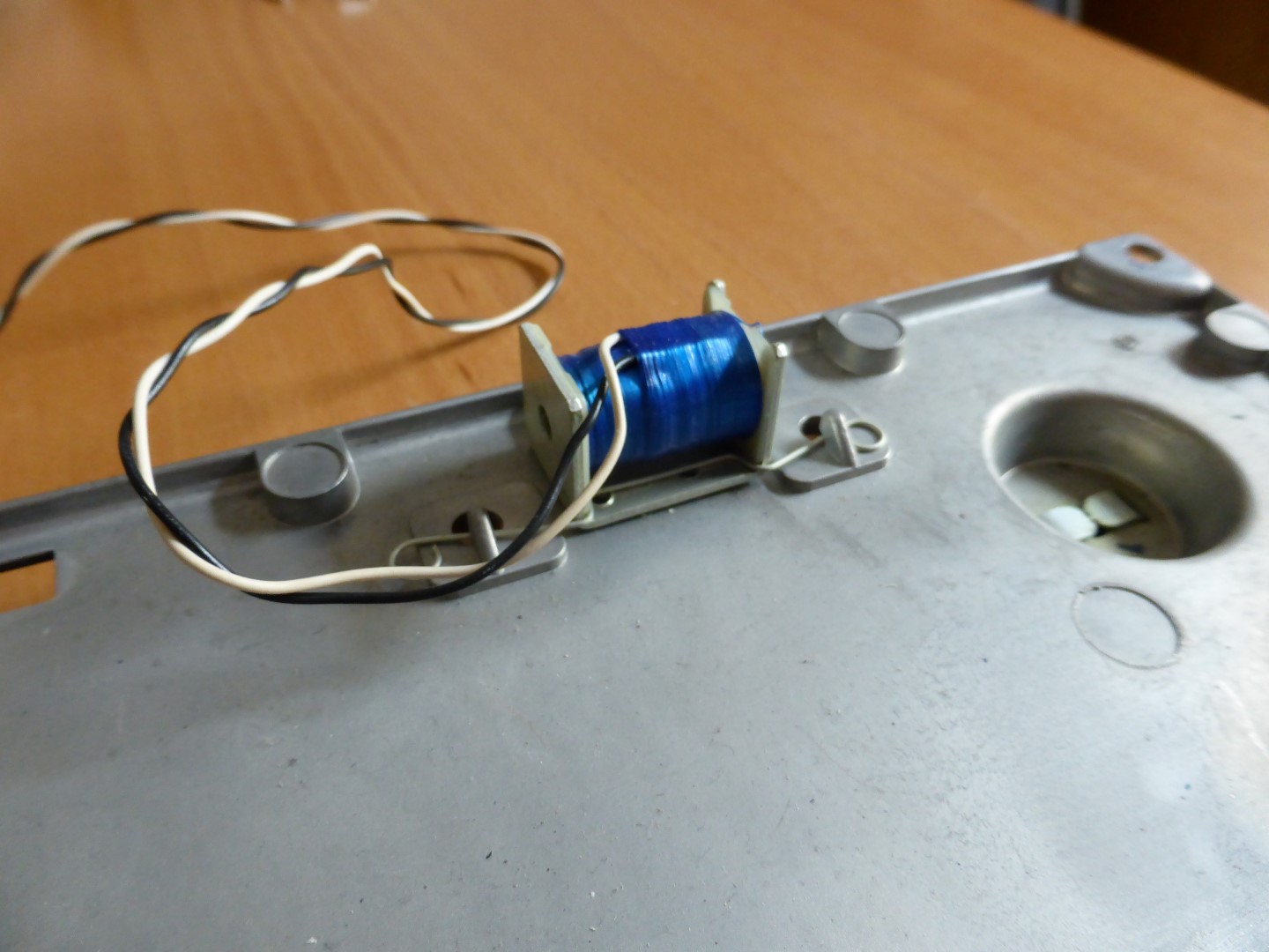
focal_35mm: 25
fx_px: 916
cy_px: 476
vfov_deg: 54.9
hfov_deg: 69.4
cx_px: 634
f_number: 3.3
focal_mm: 4.3
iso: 400
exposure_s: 1/20
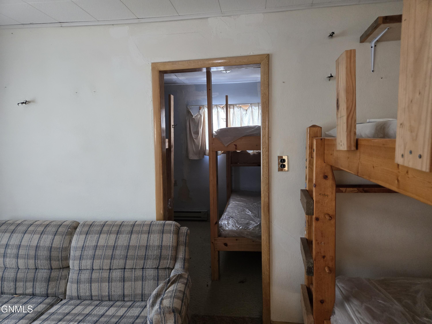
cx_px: 216
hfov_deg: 73.9
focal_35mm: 23
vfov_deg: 58.9
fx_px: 287
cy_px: 162
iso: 800
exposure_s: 1/120
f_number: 1.8
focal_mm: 5.4
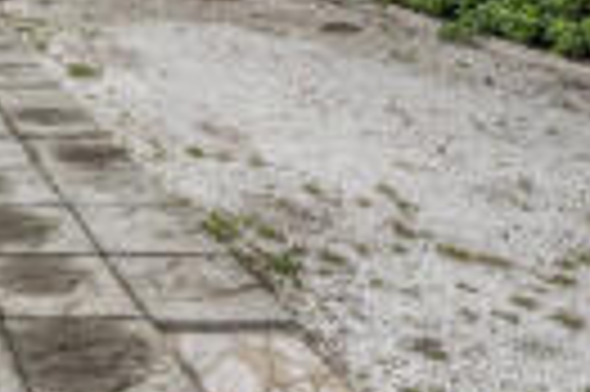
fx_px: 949
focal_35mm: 58
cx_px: -203
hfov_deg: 27.8
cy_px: -160
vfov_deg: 20.6
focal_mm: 16
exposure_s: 1/160
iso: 400
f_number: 8
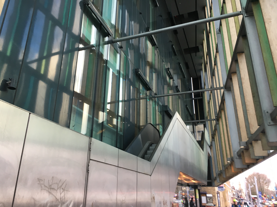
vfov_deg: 48.2
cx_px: 138
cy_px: 104
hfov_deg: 61.7
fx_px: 232
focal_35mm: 29
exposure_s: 1/33
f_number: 2.2
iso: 40
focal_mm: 4.15
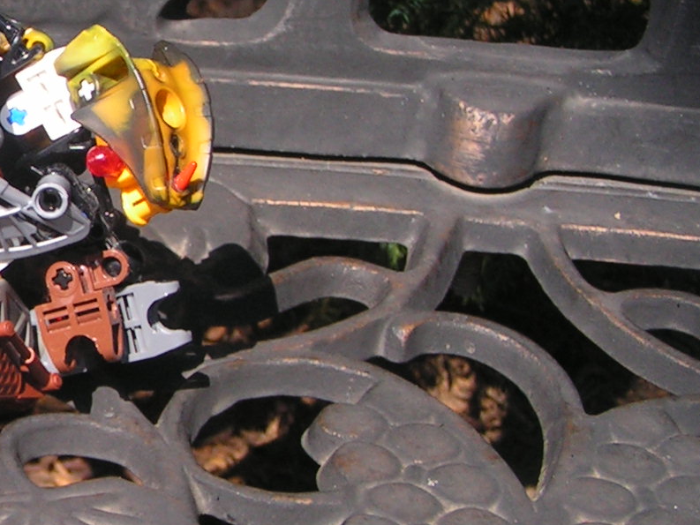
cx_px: -134
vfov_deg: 11.8
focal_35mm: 126
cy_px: 165
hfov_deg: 15.1
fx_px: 2548
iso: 50
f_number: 2.8
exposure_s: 1/500
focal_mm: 7.4
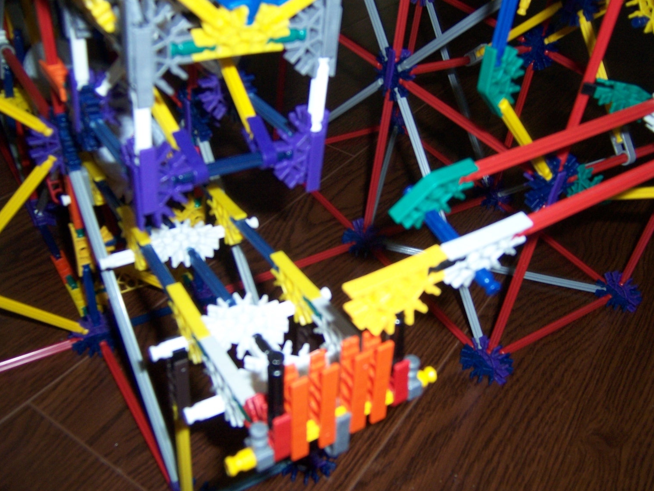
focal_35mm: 34
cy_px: 250
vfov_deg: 41.8
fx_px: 642
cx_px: 335
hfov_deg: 53.9
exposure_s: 1/60
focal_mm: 5.5
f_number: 2.8
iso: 140
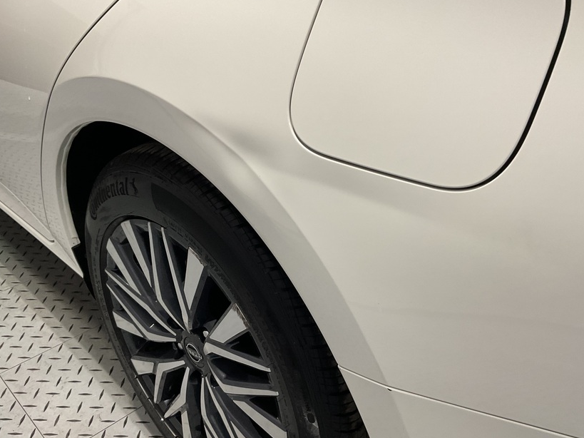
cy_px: 240
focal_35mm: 34
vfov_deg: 41.7
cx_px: 309
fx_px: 574
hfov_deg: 53.9
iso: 64
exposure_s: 1/100
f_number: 1.8
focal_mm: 3
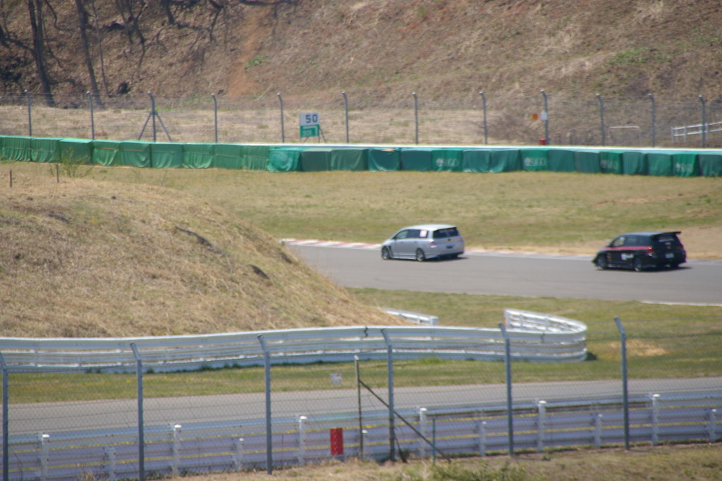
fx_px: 7518
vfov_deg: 3.7
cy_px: 240
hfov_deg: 5.5
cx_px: 361
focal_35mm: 375
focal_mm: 250
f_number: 8
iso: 200
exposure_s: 1/500
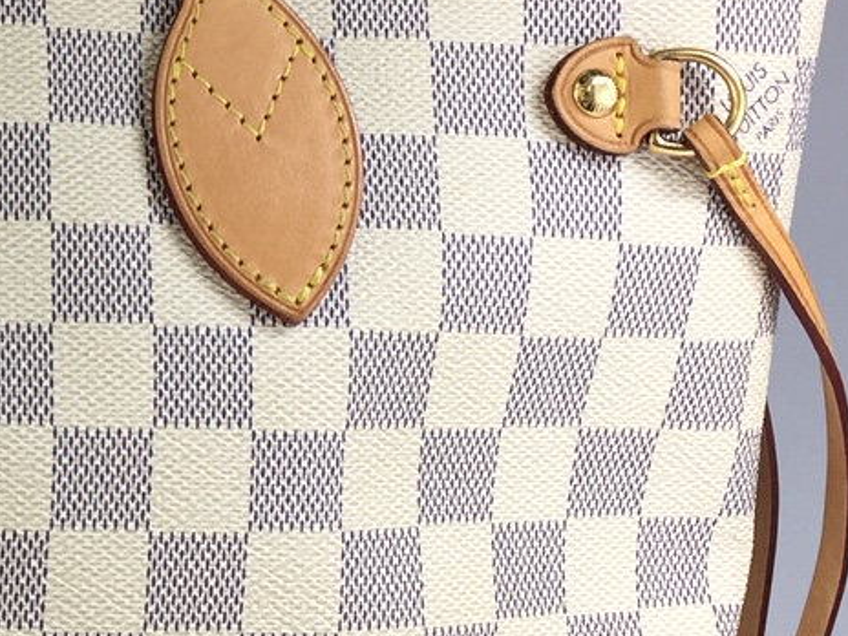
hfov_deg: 18.2
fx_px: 2499
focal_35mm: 102
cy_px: 190
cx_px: -183
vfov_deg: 14.5
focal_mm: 4.15
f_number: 2.2
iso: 32
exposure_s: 1/60
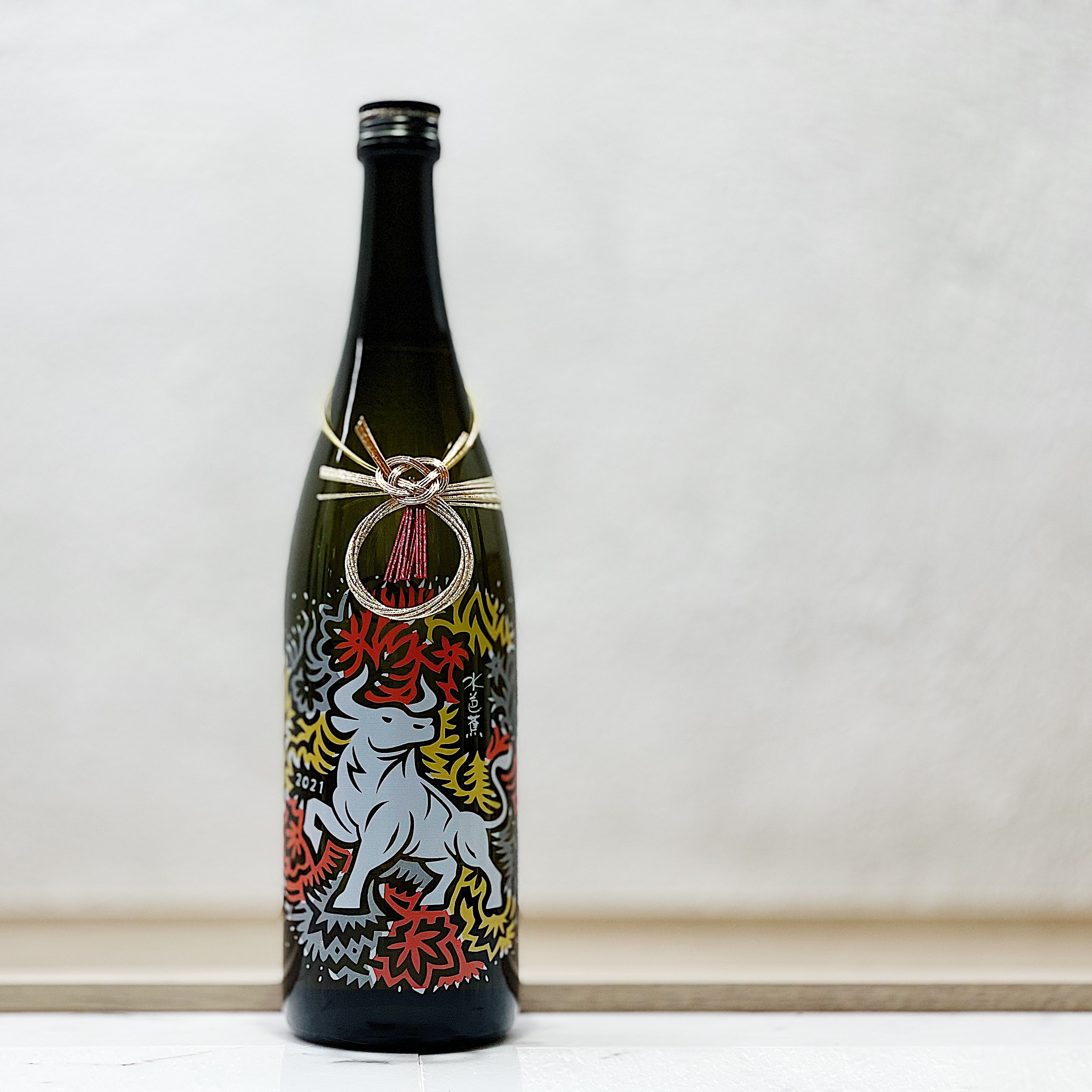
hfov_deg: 27.6
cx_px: 395
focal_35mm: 62
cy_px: 551
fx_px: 2213
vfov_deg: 27.7
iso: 64
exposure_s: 1/100
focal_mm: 6
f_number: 2
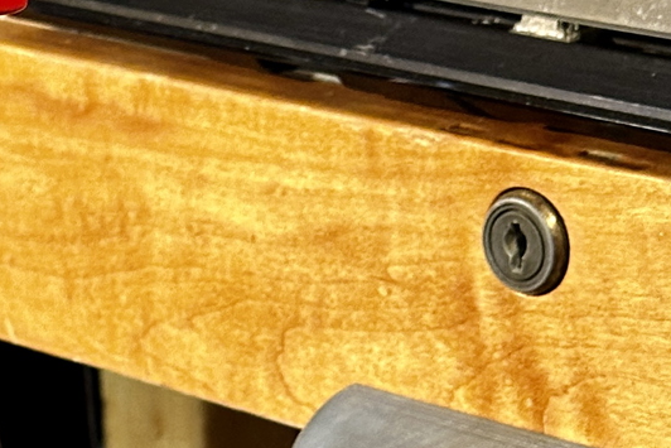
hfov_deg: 11.7
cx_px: 114
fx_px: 3262
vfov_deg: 7.7
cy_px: 640
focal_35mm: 175
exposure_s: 1/30
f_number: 1.78
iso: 640
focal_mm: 6.86
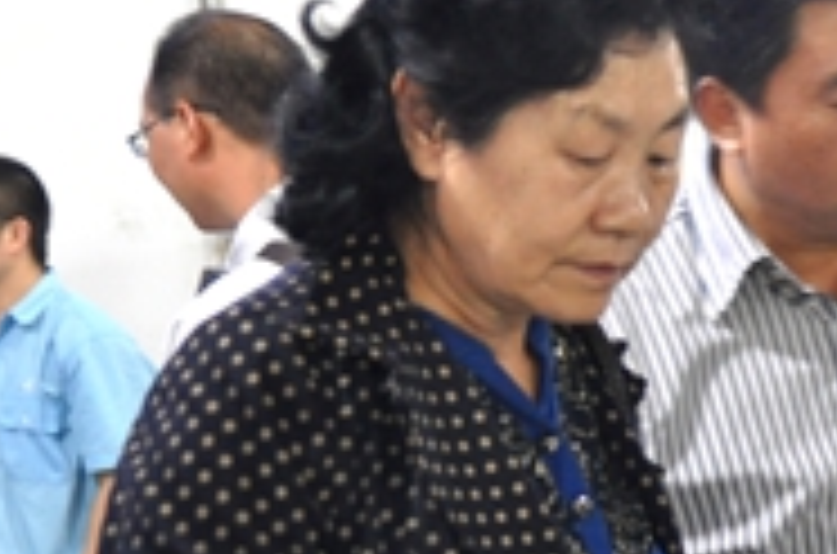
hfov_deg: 15.3
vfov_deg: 10.6
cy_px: 554
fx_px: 2959
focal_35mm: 128
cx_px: 1100
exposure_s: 1/30
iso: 1250
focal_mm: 27
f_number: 2.8
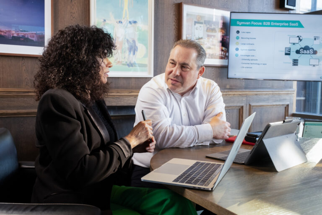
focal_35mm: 37
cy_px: 108
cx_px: 161
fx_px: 331
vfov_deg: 35.9
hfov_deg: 51.9
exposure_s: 1/125
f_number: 5.6
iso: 1600
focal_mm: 24.9
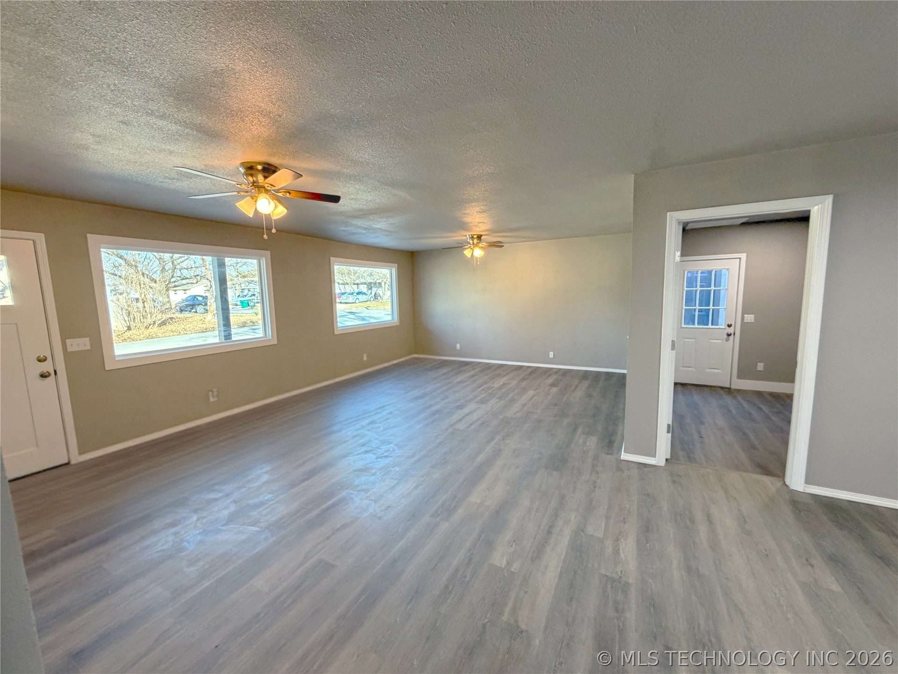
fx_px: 363
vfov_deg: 85.7
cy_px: 337
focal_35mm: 14
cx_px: 449
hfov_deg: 102.1
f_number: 2.2
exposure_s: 1/60
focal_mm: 2.22
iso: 400
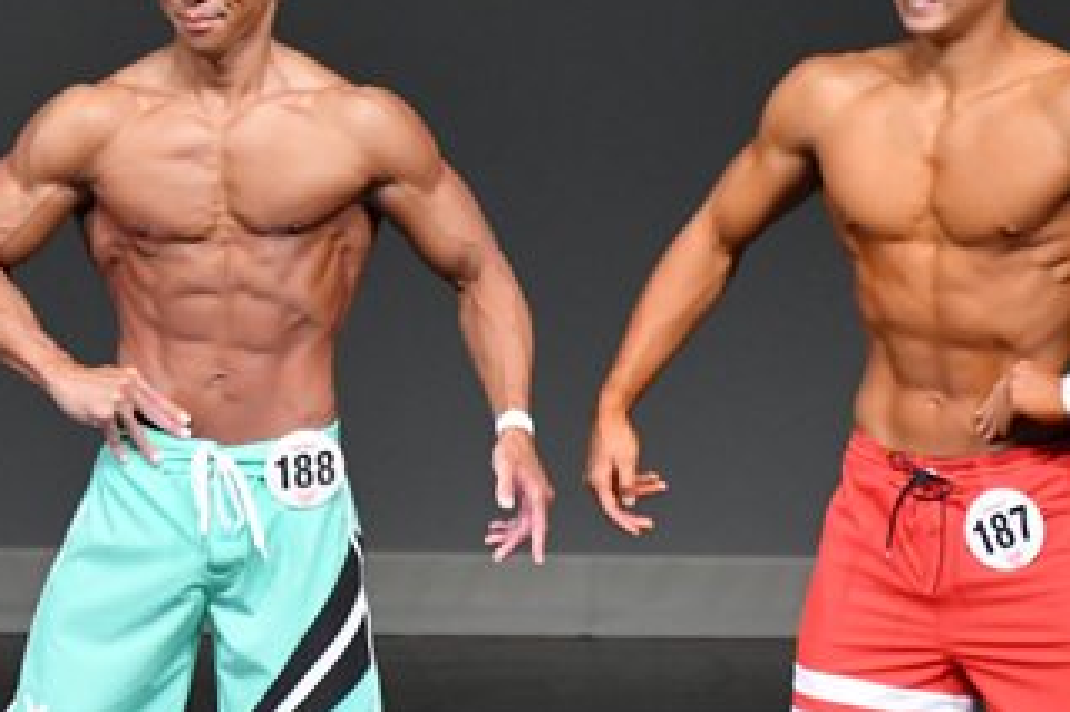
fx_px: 22695
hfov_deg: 2.7
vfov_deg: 1.8
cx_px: 42
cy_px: 338
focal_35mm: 764
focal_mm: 210
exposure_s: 1/400
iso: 4000
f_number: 5.6
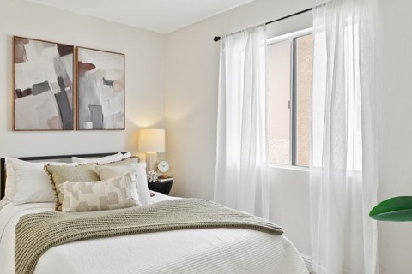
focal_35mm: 25
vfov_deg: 51.7
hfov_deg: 70.4
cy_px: 156
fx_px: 282
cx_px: 142
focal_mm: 18.5
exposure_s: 1/25
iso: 320
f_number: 8
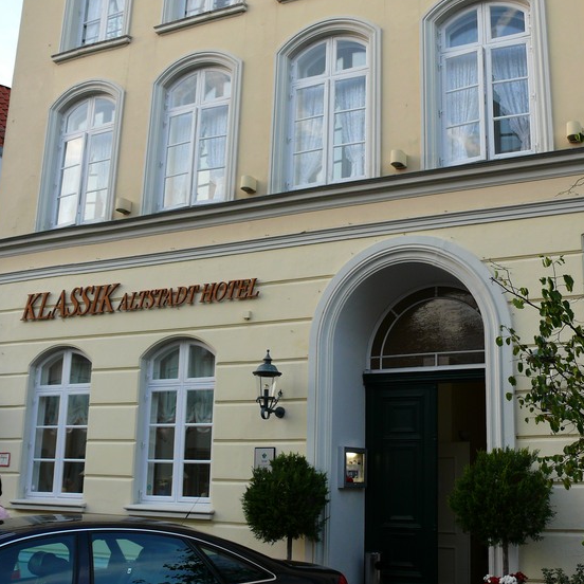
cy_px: 288
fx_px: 802
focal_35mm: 42
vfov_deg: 40.0
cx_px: 373
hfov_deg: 39.7
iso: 100
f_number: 3.2
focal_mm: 7.4
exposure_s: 1/100
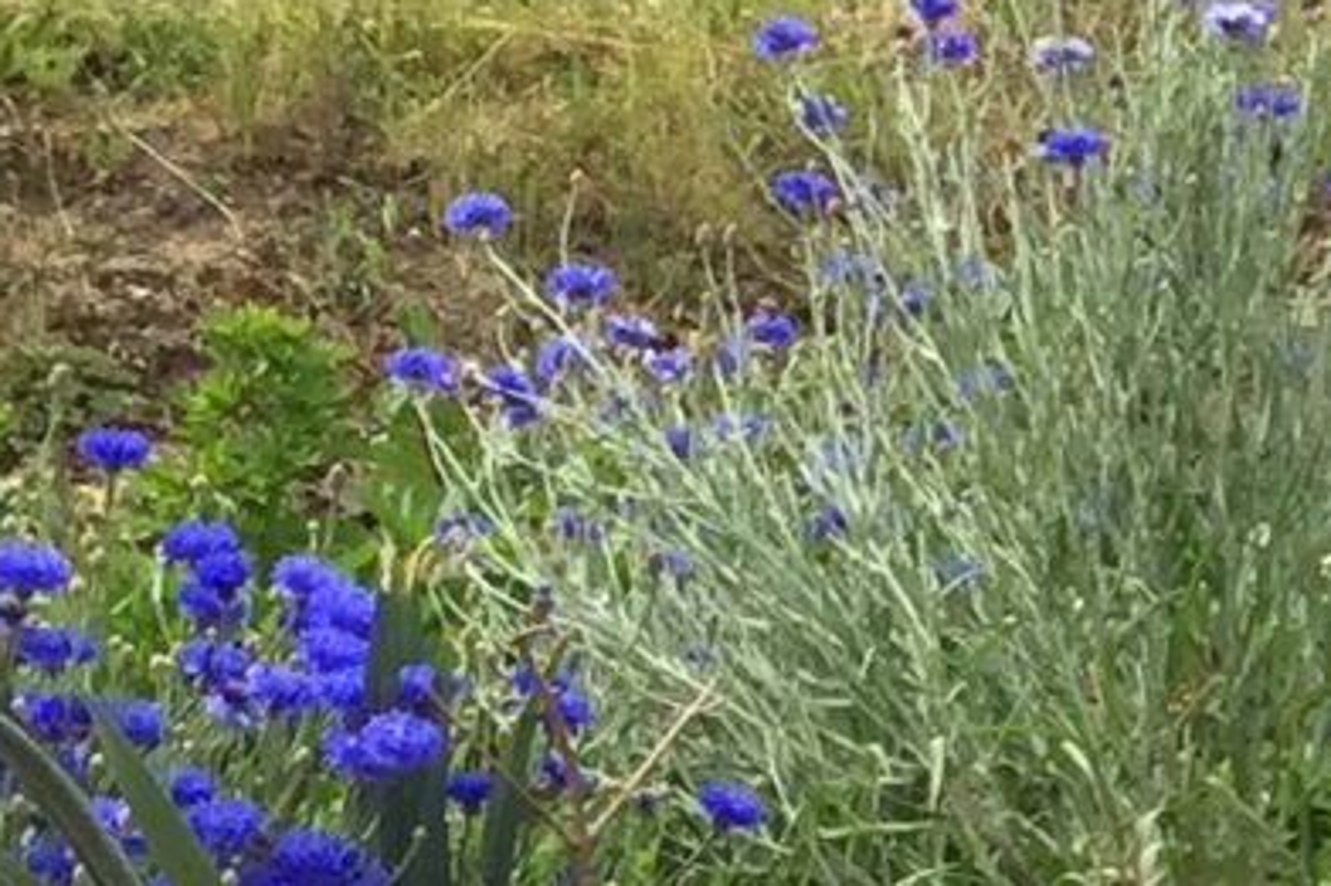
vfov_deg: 7.0
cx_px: 3555
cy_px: 726
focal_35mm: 197
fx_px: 7280
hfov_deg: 9.0
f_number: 2.2
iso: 32
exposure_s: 1/942
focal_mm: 4.15
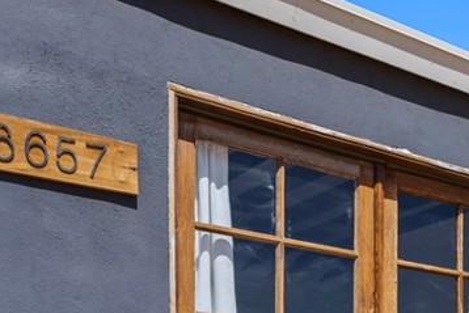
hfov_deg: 27.8
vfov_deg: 19.3
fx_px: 840
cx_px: 544
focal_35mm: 64
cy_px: 425
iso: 400
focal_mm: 22.5
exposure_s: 1/250
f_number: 11
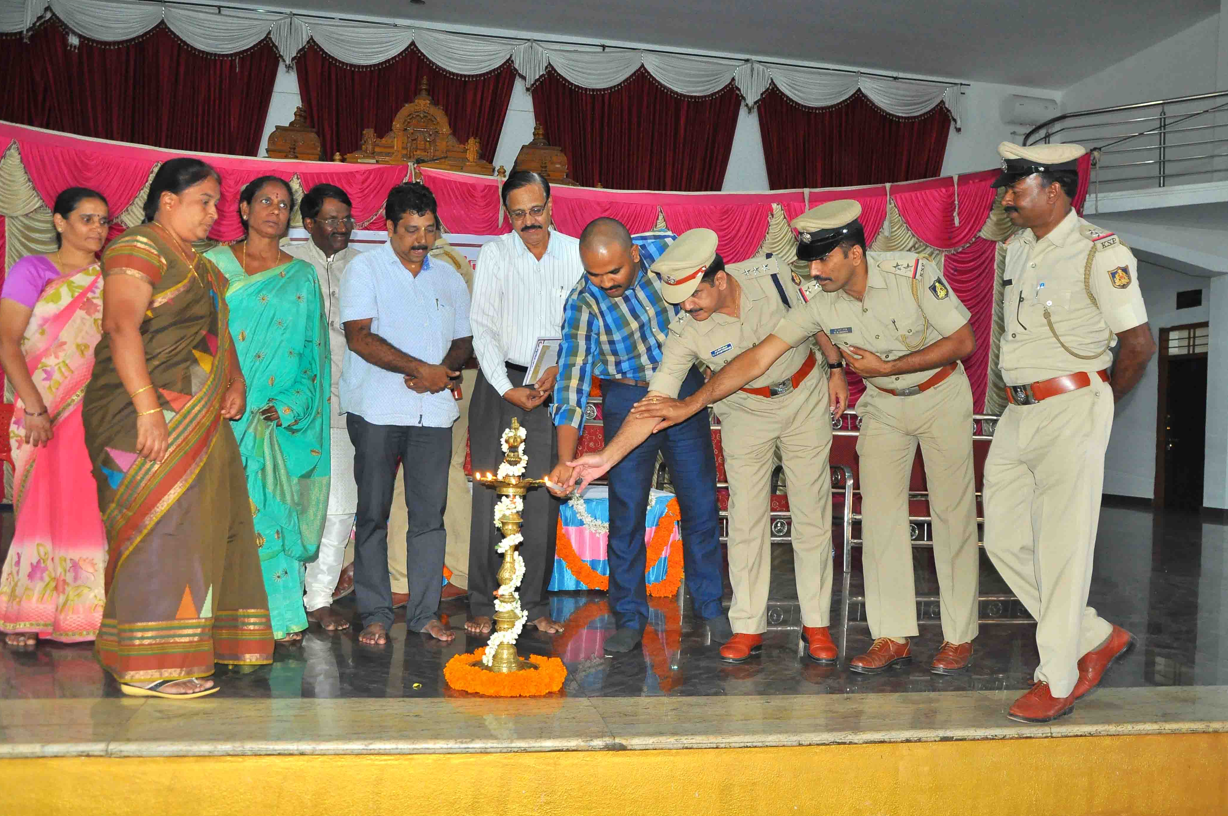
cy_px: 416
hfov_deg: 58.0
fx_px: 1108
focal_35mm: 33
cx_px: 617
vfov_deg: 40.4
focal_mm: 21
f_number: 3.8
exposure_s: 1/80
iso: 1000
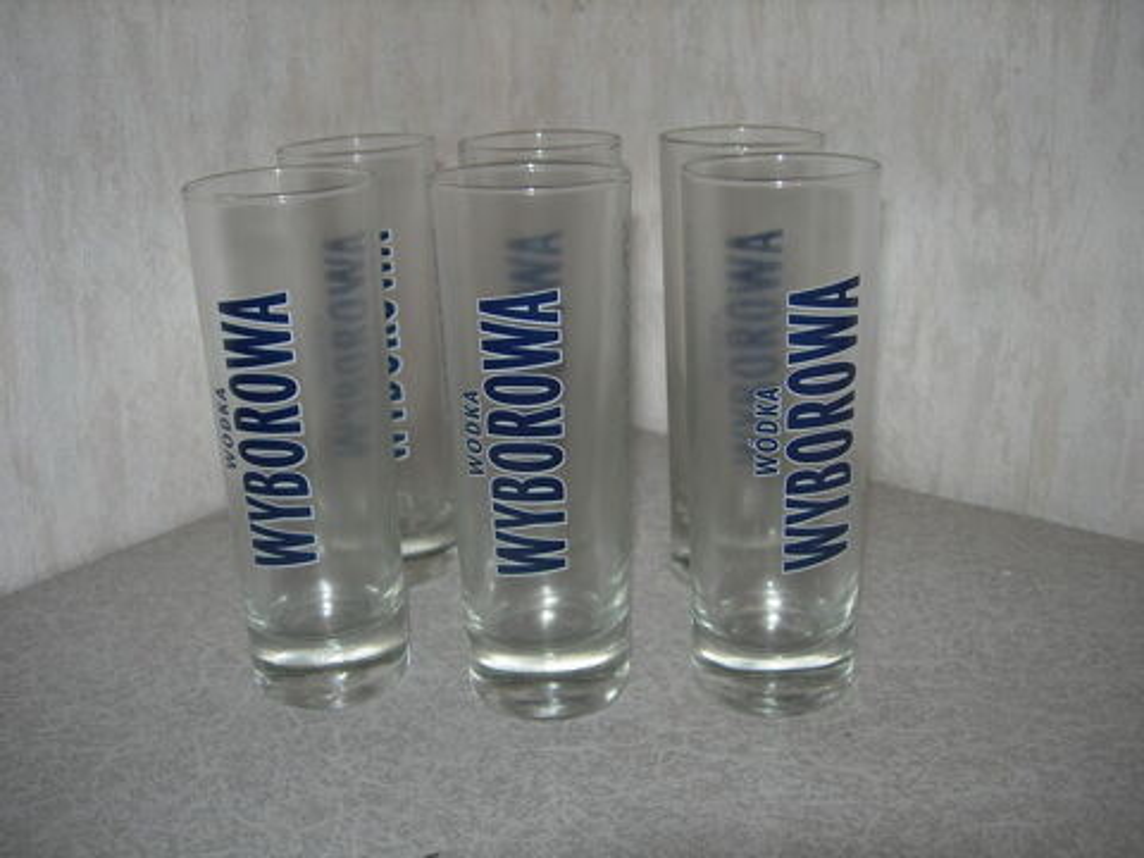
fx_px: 1256
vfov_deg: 37.7
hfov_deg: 49.0
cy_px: 429
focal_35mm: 38
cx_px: 572
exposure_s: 1/60.1
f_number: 2.8
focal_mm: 7.8
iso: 50
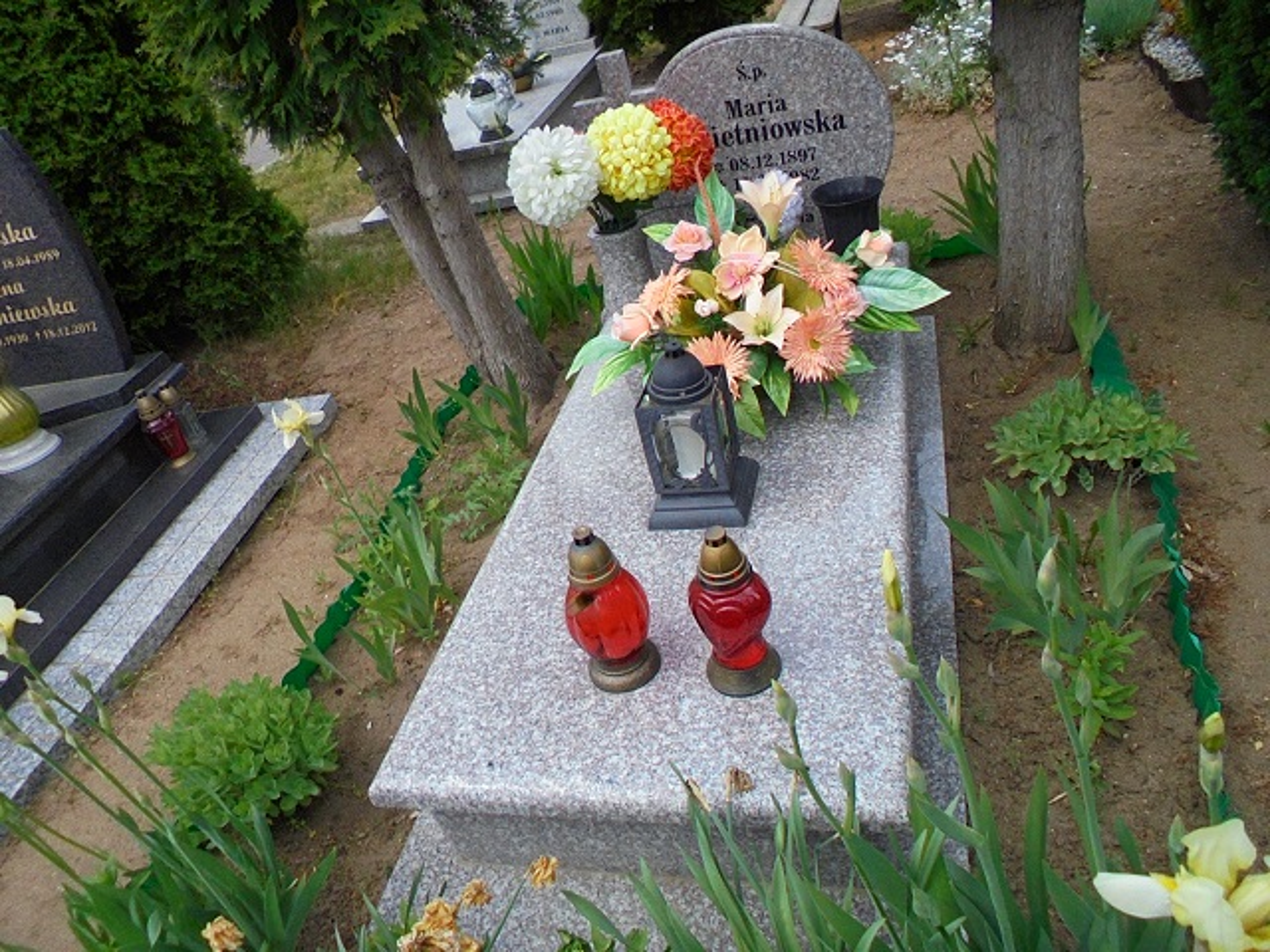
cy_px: 476
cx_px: 635
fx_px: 954
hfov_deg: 67.3
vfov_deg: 53.1
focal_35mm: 26
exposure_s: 1/160
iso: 400
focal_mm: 4.6
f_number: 11.5
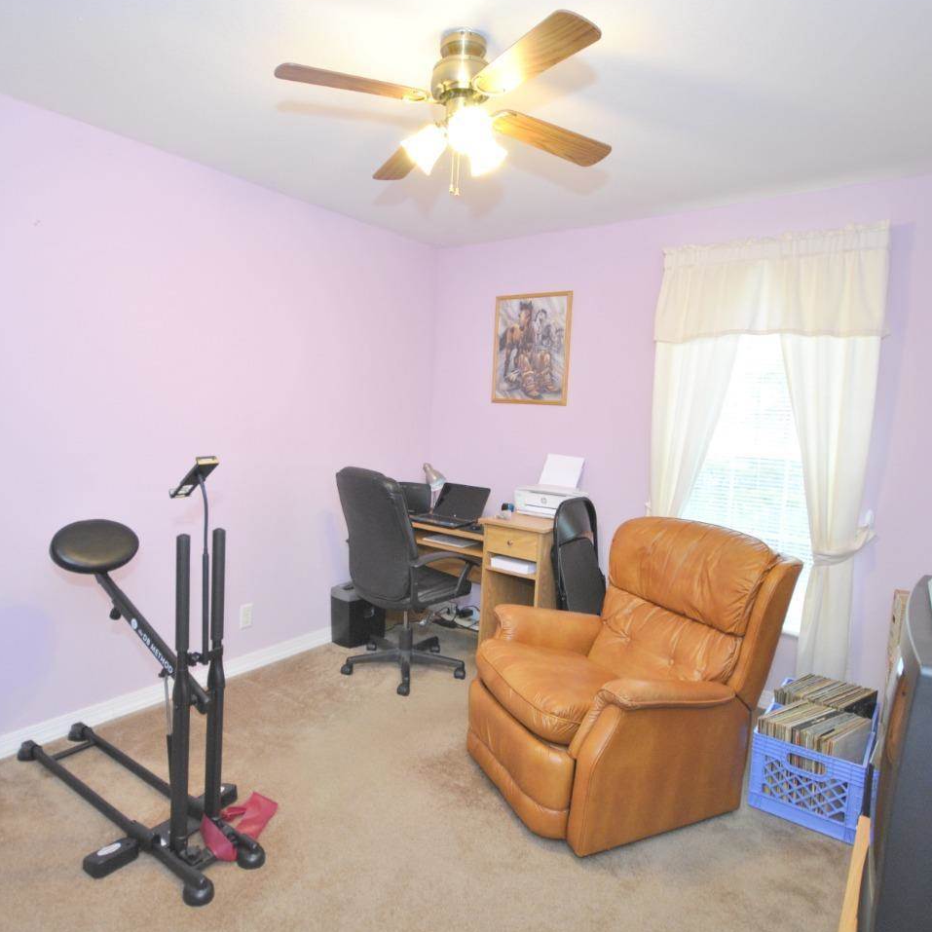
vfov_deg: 74.8
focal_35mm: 20
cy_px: 459
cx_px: 385
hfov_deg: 74.2
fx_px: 609
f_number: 4
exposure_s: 1/25
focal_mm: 10
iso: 400
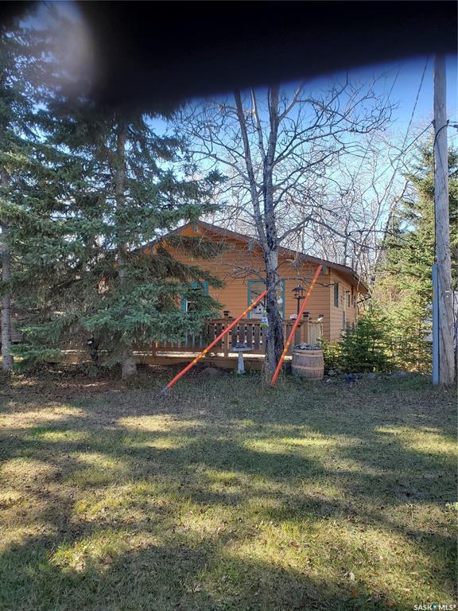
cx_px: 229
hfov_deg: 53.1
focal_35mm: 26
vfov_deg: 67.3
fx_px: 459
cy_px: 306
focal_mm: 4.3
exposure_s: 1/226
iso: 50
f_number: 2.4
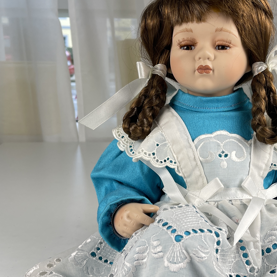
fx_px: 453
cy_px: 169
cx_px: 207
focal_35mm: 50
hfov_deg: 33.4
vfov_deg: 33.9
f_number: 1.6
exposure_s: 1/174
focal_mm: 5.1
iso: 32
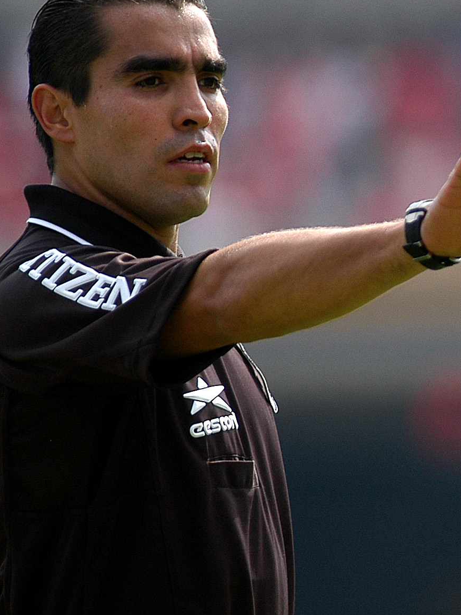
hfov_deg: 1.3
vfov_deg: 1.8
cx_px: 612
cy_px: 362
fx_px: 19763
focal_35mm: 1113
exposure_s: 1/2000
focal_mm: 300
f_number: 2.8
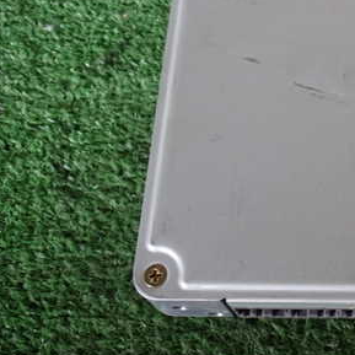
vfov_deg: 25.8
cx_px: 360
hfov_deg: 24.8
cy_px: 95
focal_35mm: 66
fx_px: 766
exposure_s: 1/50
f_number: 2.5
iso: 200
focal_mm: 6.37
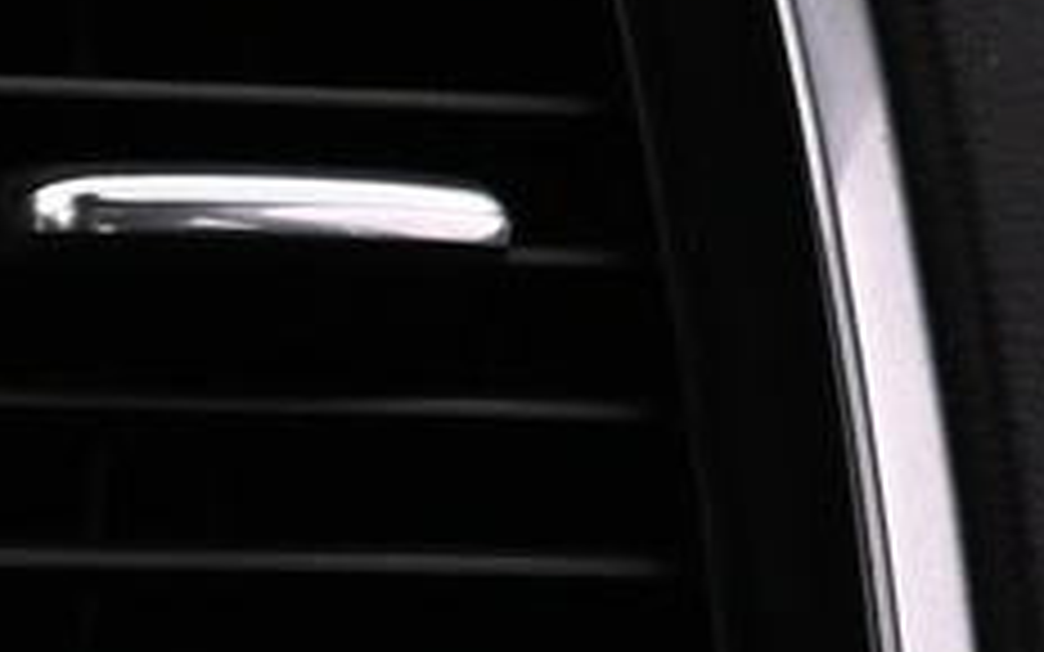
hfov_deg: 9.8
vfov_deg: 7.6
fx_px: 4865
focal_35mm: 171
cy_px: 809
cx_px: -1908
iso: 720
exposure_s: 1/25
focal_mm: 16
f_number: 3.5
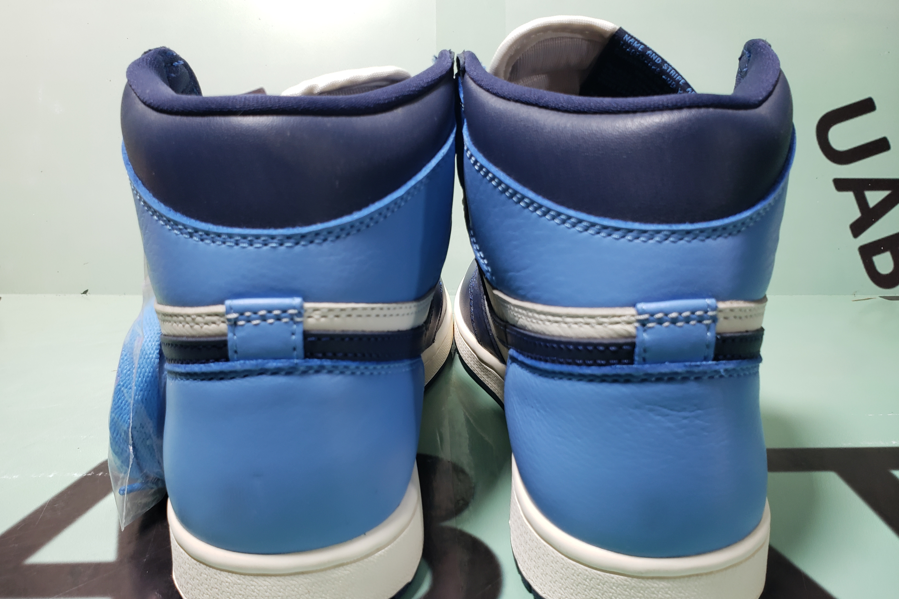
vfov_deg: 46.4
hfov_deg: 65.5
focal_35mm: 28
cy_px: 319
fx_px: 699
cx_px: 436
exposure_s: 1/100
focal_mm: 4.3
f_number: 2.4
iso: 64
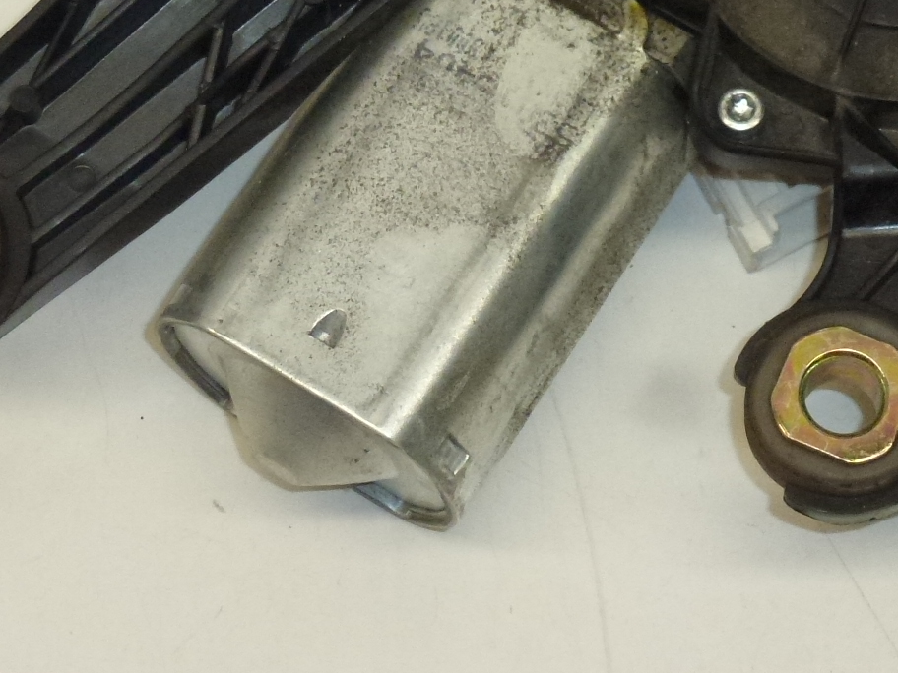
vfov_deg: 10.1
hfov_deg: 13.5
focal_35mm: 146
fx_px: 3787
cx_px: 709
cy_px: -29
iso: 400
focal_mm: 11.7
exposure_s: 1/160
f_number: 4.6
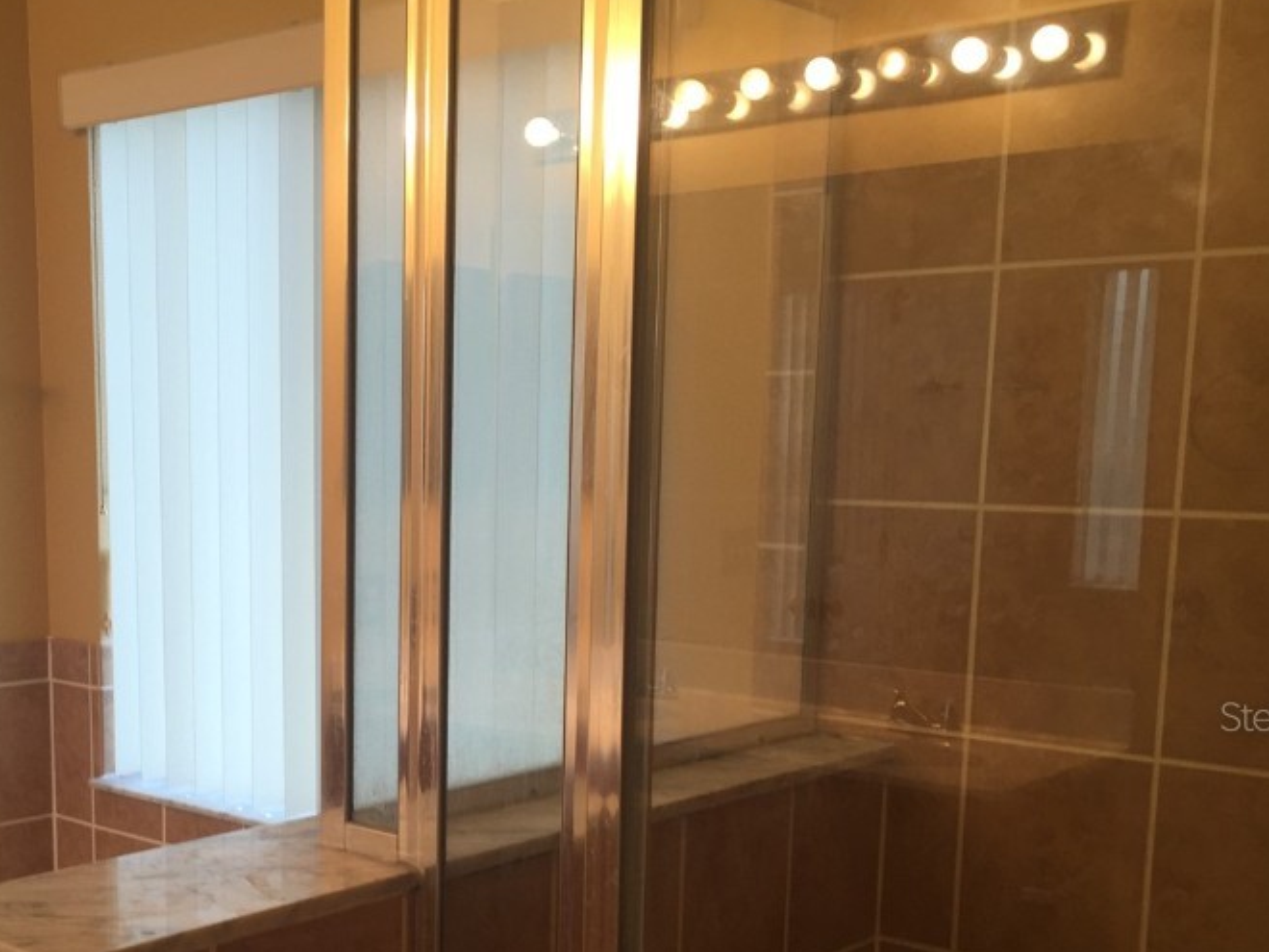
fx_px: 1650
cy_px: 715
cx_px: 417
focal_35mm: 45
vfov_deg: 31.6
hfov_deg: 41.5
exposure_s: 1/60
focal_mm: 4.15
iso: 32
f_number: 2.2
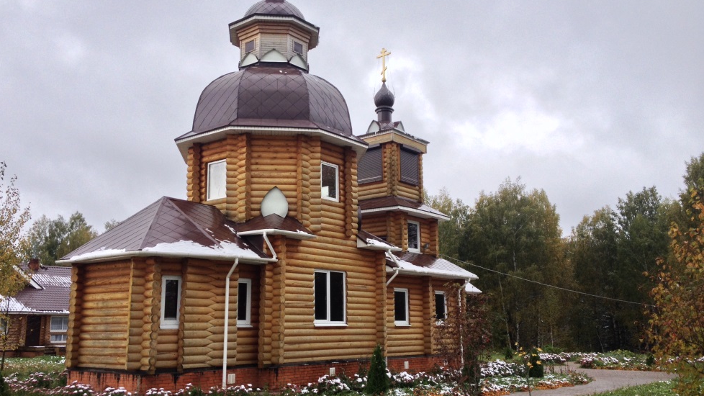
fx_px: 728
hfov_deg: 51.6
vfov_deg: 30.4
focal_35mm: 39
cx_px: 346
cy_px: 207
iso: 50
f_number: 2.4
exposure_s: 1/649
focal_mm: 4.28
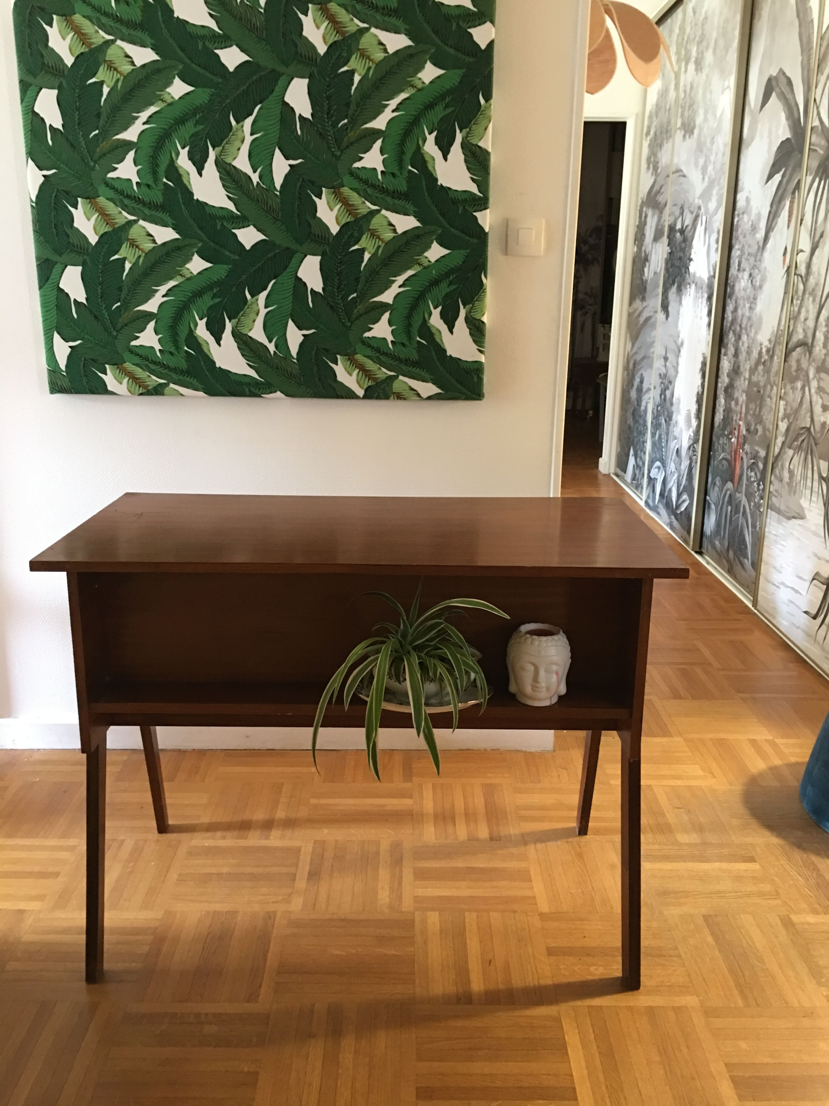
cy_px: 553
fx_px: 926
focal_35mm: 29
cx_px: 414
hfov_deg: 48.2
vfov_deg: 61.7
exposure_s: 1/8
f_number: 2.2
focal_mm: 4.15
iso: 100
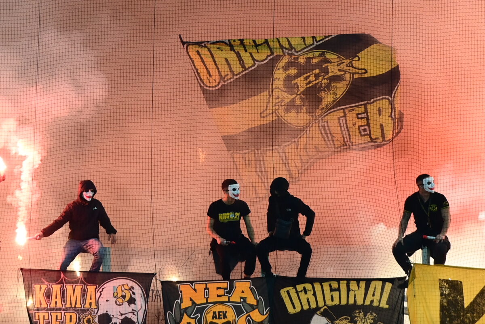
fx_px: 2694
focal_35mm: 200
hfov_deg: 10.3
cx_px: 242
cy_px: 162
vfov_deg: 6.9
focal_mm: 200
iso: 2500
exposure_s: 1/1000
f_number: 3.5
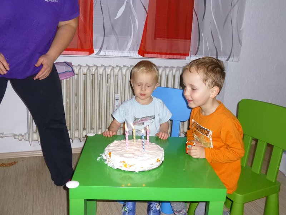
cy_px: 108
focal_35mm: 31
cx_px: 143
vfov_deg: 45.4
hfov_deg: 58.4
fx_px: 256
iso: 250
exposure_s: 1/125
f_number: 3.4
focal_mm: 5.6
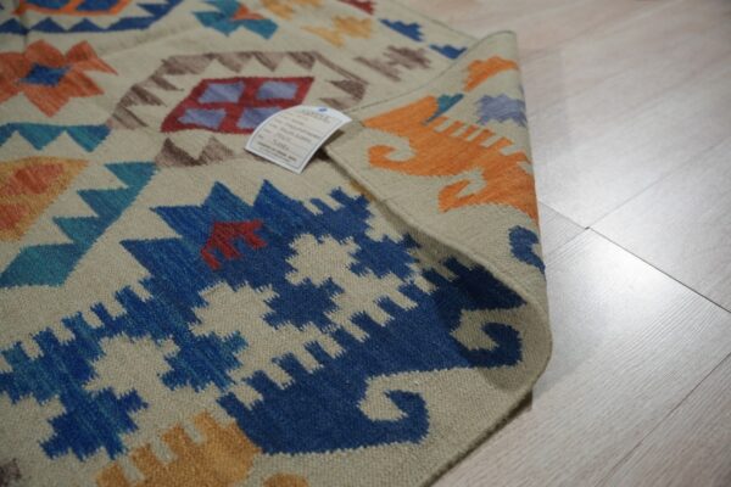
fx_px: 745
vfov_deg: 36.2
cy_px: 244
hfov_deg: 52.3
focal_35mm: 37
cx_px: 366
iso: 320
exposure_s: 1/160
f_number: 4
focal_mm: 36.7
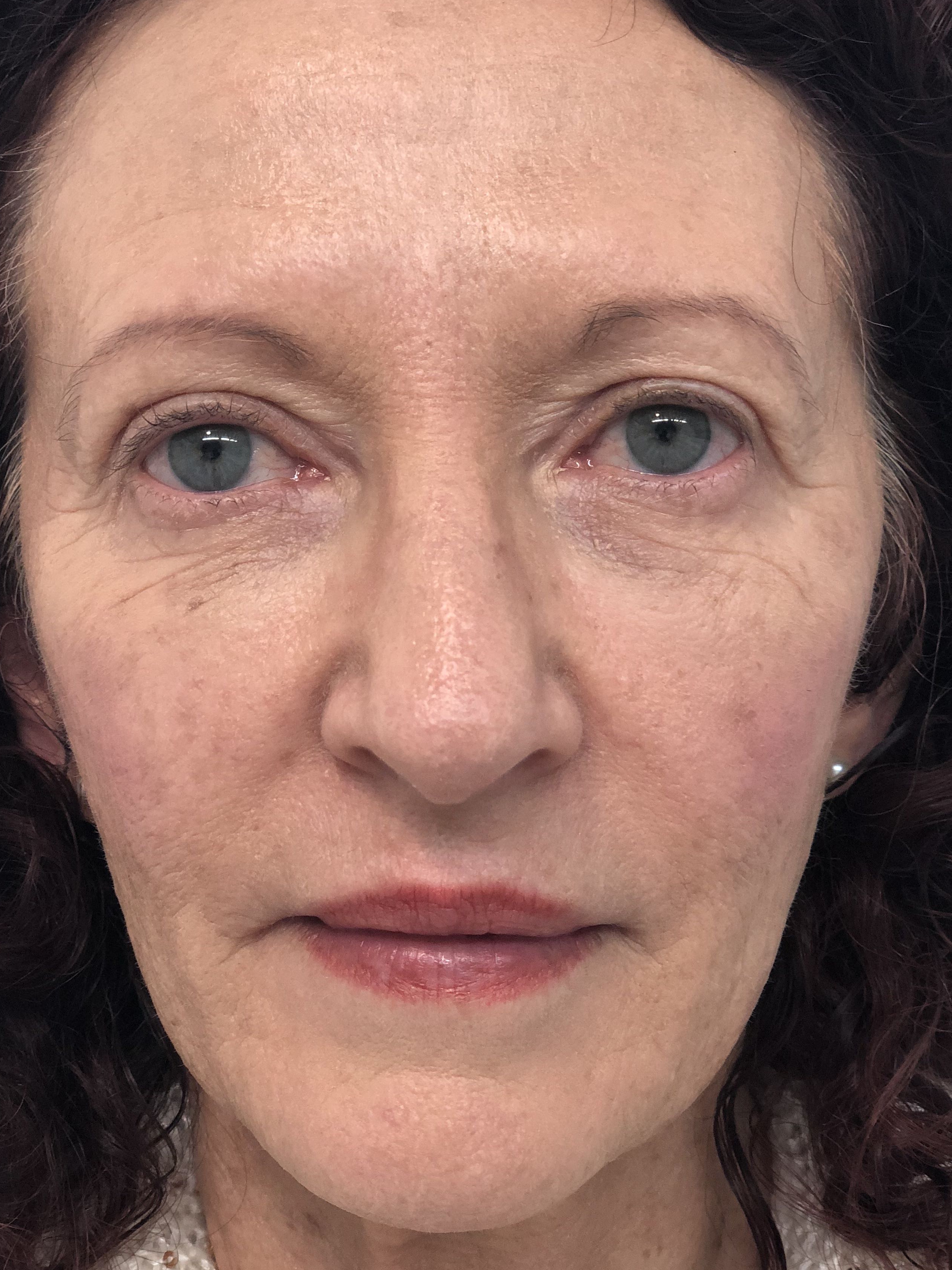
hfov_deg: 23.6
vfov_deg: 31.1
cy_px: 737
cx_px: 461
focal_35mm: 62
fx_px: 2274
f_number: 2.4
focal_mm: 6
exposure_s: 1/50
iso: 100
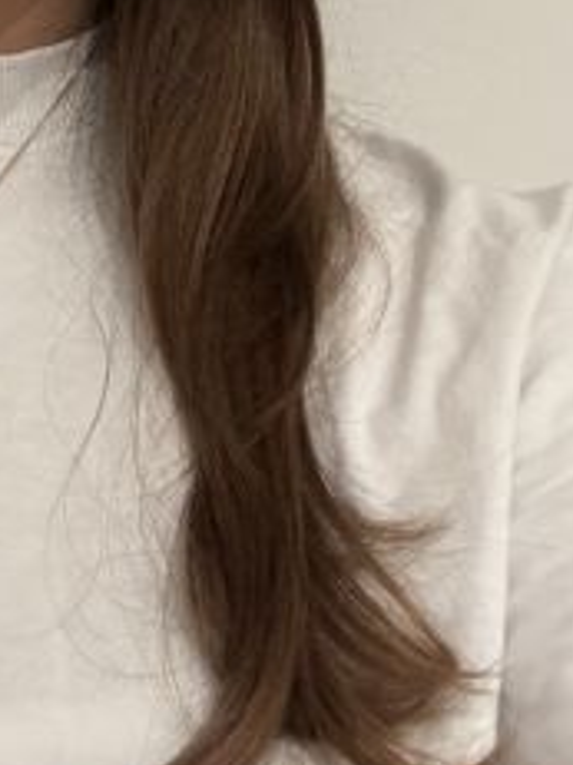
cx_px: -139
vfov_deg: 23.7
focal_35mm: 78
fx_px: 1723
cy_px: -46
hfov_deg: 17.8
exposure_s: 1/33
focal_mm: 2.69
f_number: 1.9
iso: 250
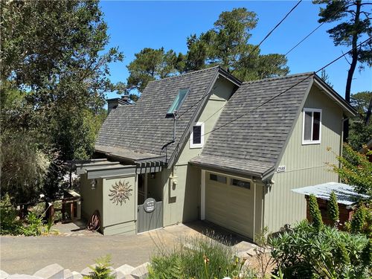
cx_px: 186
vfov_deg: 53.1
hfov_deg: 67.3
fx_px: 279
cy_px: 140
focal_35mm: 26
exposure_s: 1/1585
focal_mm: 4.25
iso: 32
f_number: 1.8
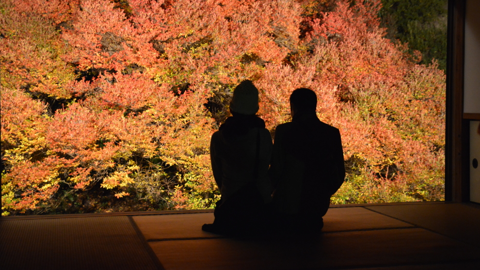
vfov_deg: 23.1
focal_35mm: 52
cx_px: 237
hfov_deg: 39.9
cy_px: 123
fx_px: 662
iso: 5000
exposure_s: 1/50
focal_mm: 48
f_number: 3.2
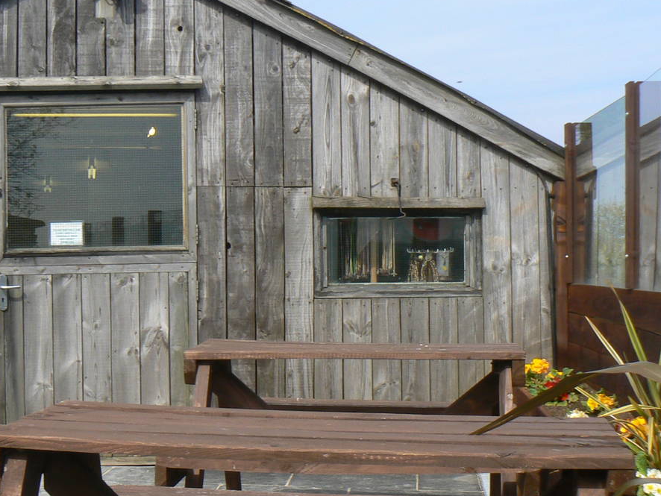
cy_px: 288
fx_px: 1242
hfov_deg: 29.1
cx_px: 124
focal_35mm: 65
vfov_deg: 22.6
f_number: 5.6
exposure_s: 1/200
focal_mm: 6
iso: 80
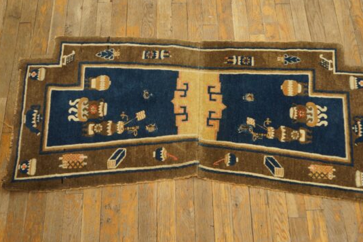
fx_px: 373
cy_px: 129
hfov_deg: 51.9
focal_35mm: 37
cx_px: 189
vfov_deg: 35.9
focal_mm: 22
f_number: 4
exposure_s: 1/60
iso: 1000
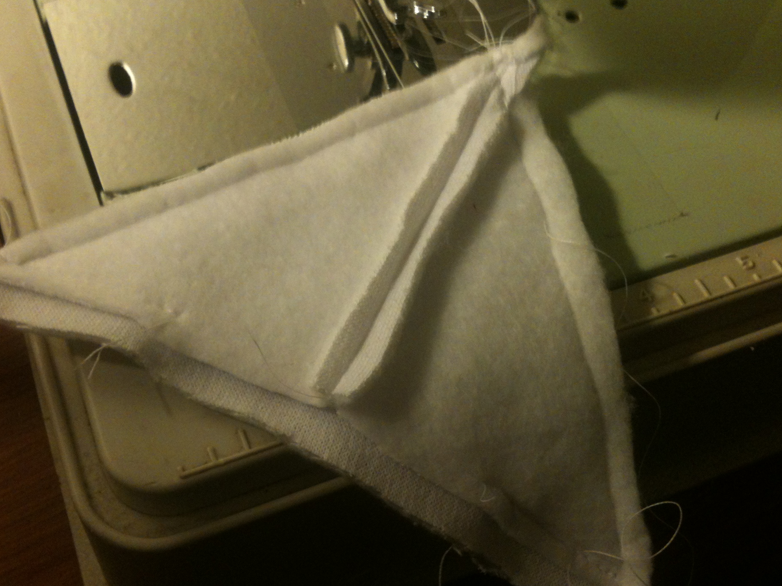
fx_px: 881
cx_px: 363
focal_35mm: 39
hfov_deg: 47.8
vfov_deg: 36.8
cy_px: 311
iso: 125
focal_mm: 3.85
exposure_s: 1/15
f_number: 2.8
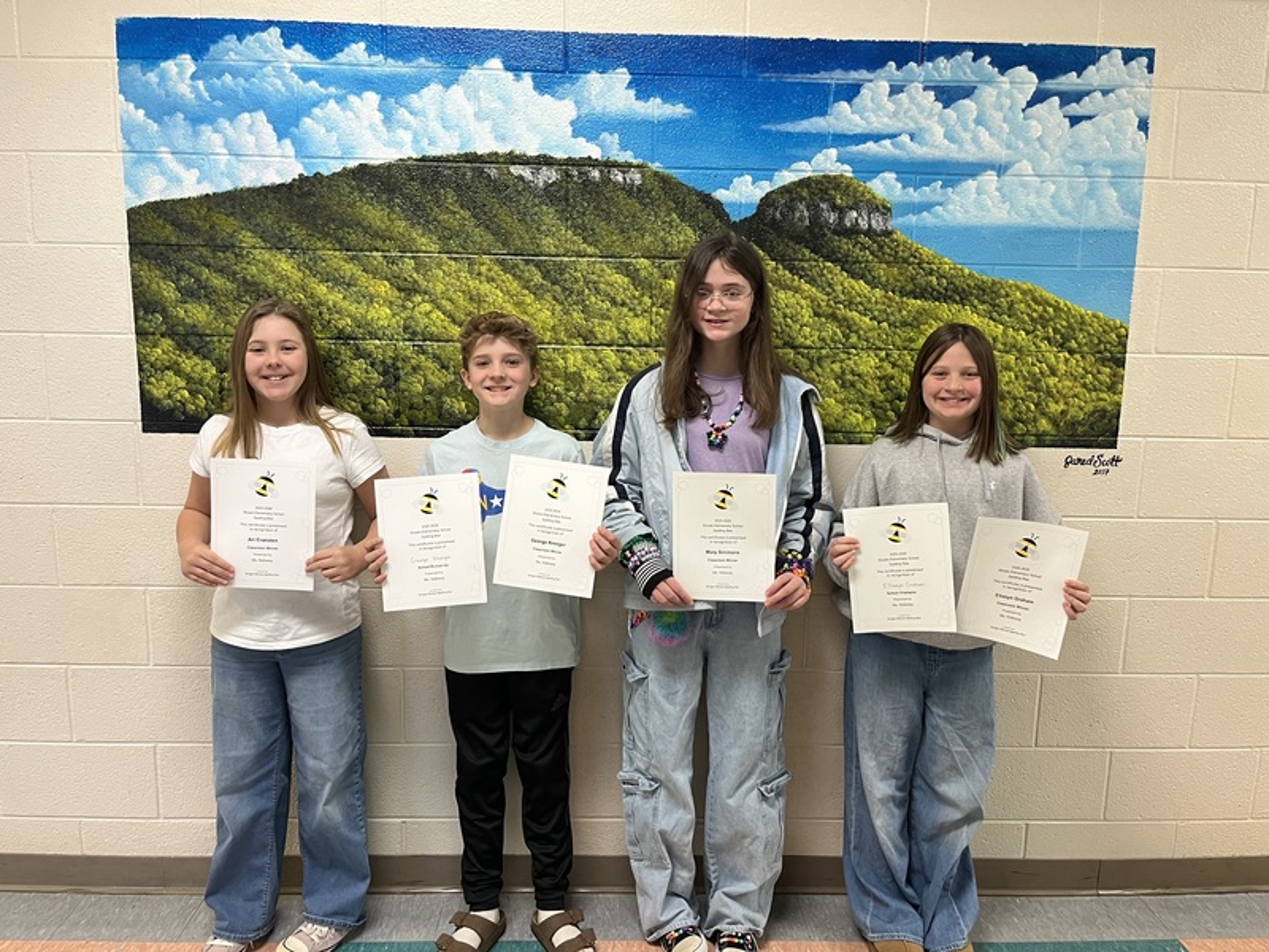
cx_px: 634
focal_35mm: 26
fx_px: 953
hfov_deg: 67.3
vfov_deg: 53.1
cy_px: 476
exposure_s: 1/60
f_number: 1.6
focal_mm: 5.1
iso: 125
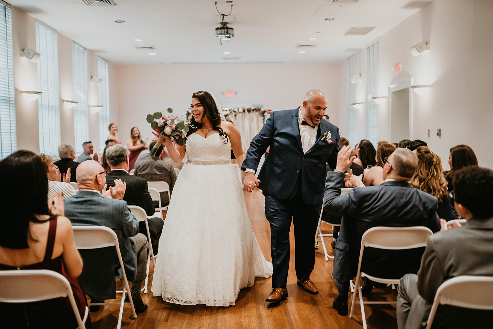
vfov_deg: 37.9
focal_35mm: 35
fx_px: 479
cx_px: 246
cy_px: 164
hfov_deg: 54.4
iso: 800
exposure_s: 1/125
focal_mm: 35
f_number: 1.4
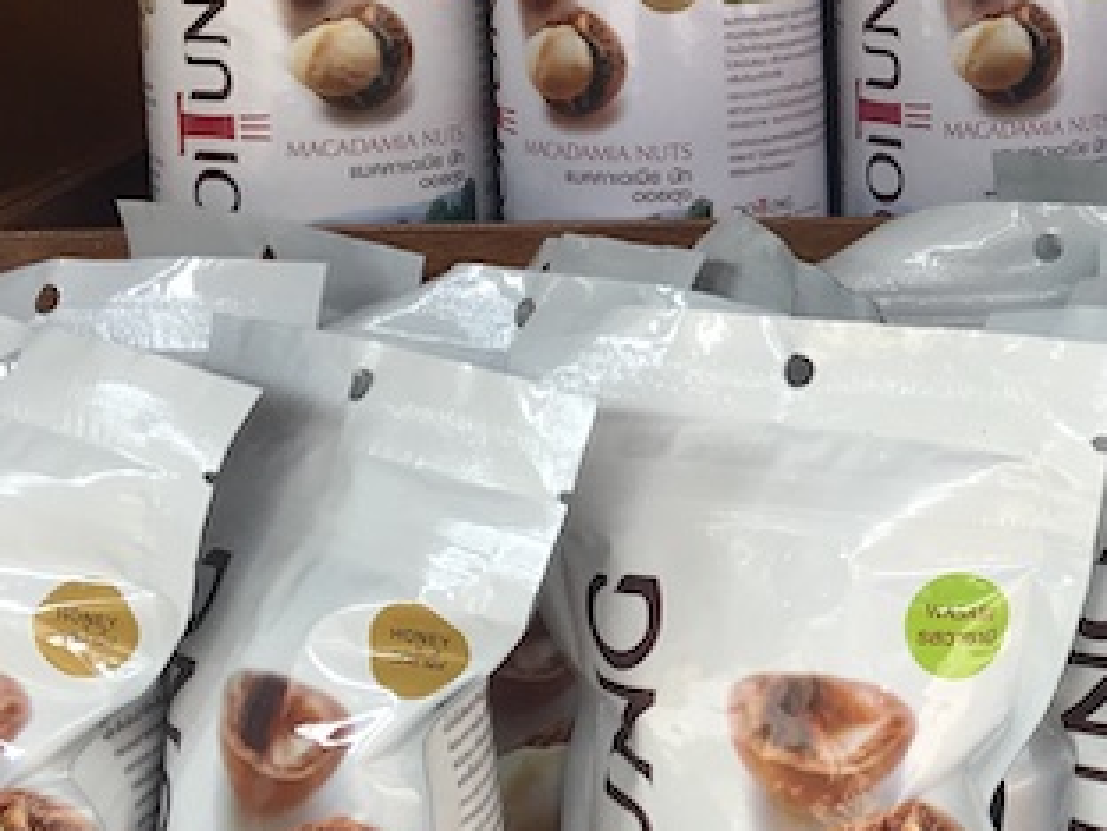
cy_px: 163
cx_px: 1405
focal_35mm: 93
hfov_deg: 19.6
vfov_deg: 15.8
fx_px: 2974
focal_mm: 4.15
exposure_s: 1/100
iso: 25
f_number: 2.2
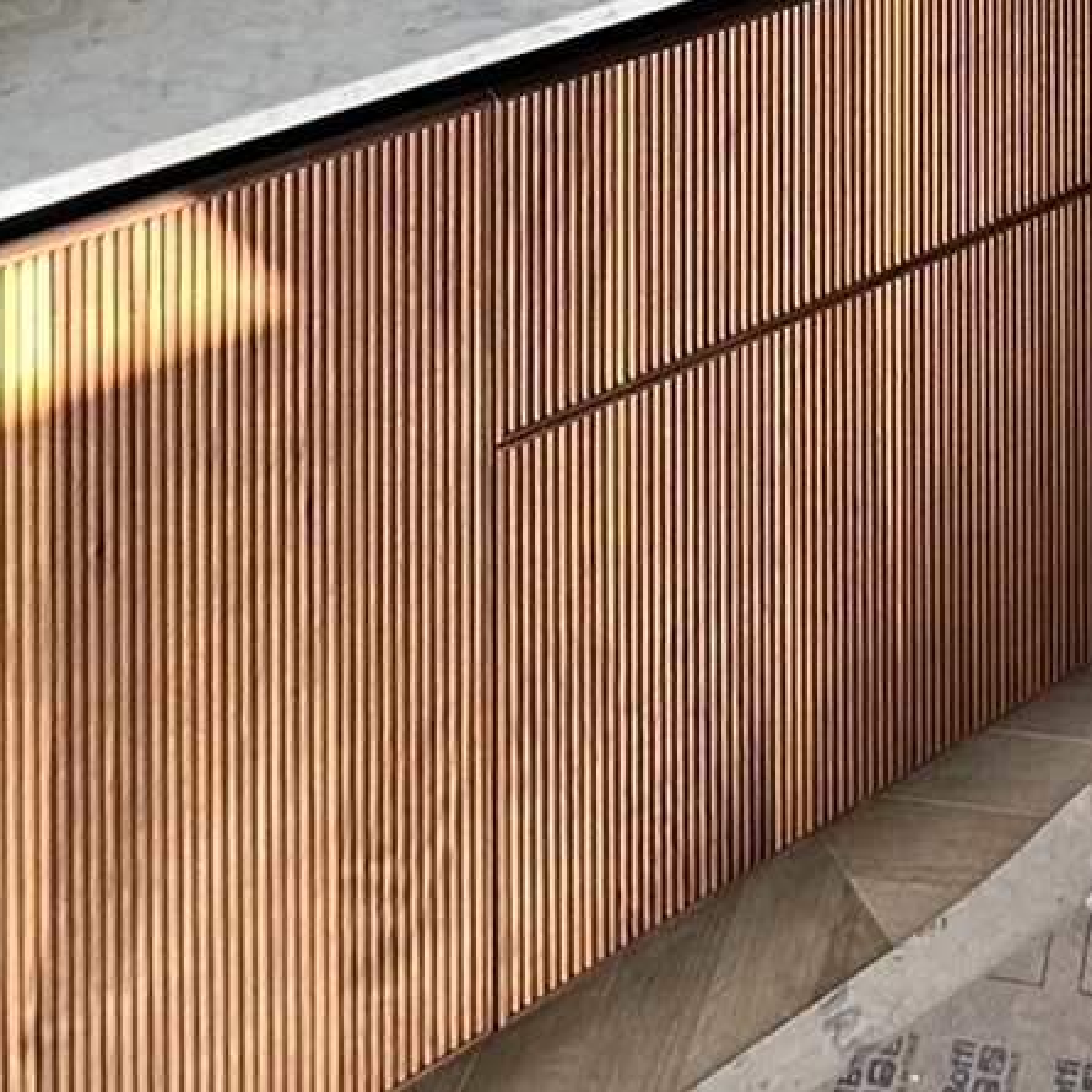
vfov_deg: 20.1
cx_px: 1090
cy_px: -947
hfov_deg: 28.2
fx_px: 2034
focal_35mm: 57
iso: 100
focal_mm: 2.22
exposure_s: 1/99
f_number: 2.2
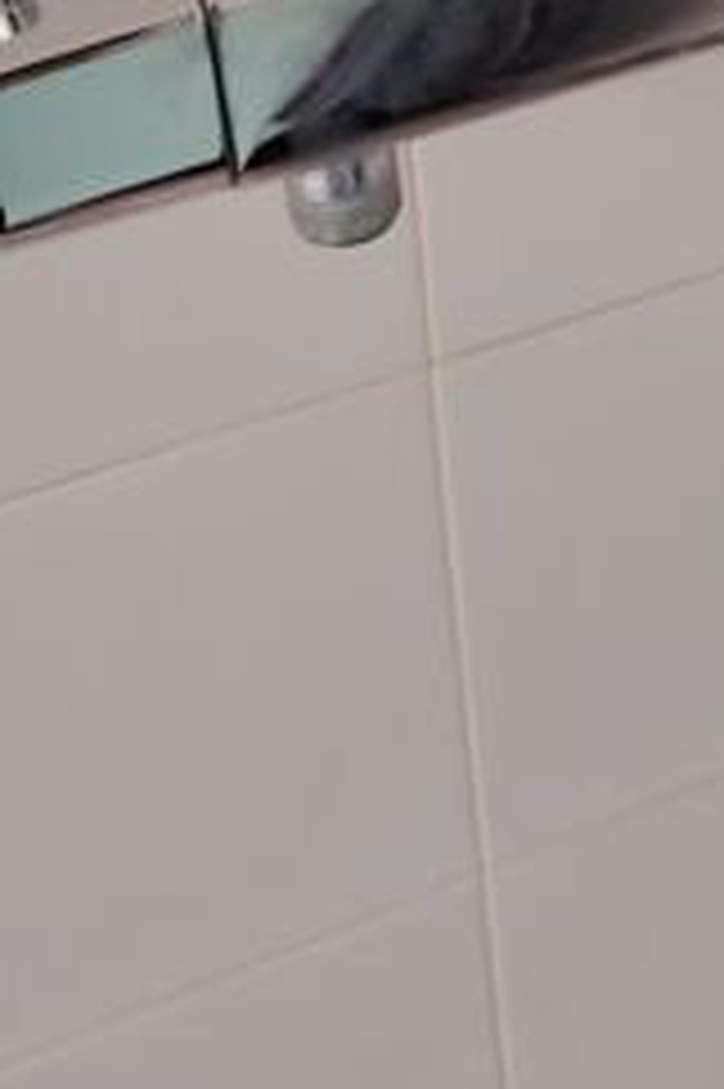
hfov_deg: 20.2
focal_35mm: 66
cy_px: -81
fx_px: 1994
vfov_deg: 28.1
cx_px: 643
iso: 7744
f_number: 1.75
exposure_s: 1/100
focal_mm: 5.25
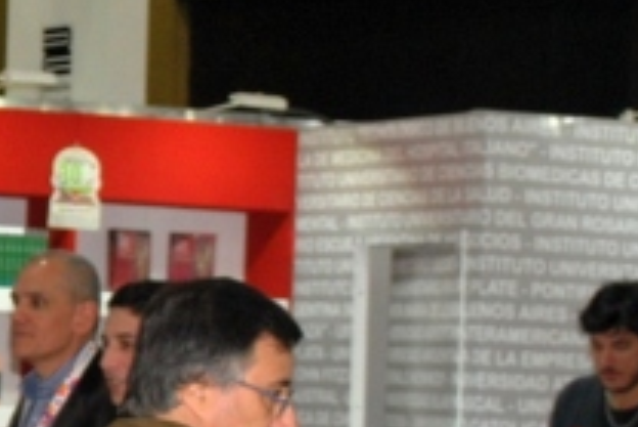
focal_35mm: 192
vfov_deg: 7.2
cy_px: 207
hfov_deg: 10.4
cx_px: -294
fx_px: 3405
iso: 220
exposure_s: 1/60
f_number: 4.5
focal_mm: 26
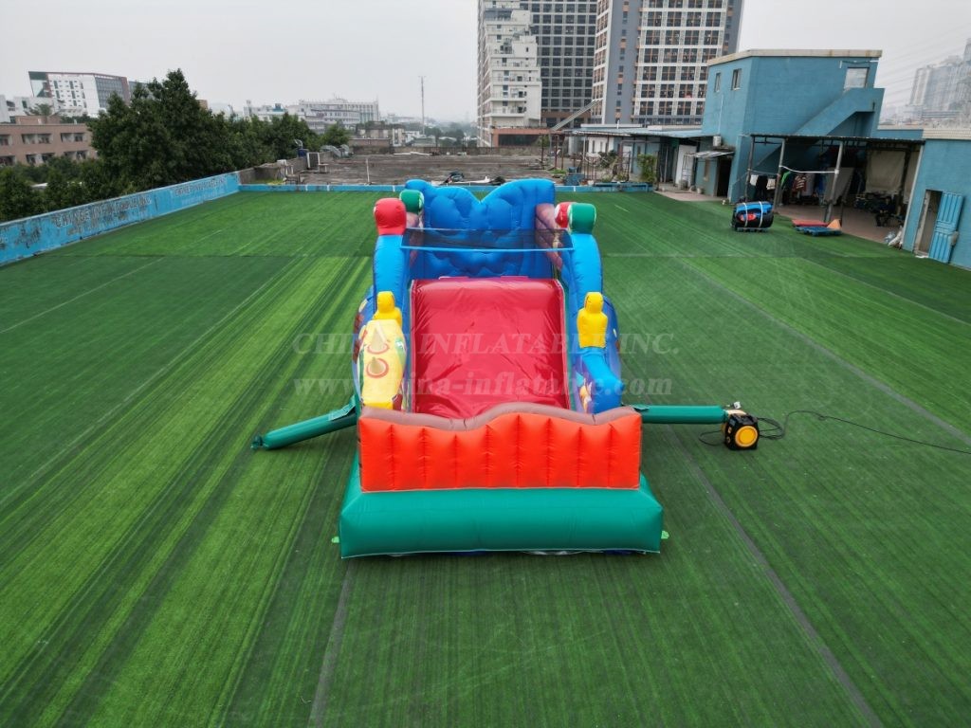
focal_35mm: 24
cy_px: 364
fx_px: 673
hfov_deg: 71.6
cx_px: 486
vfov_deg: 56.8
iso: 150
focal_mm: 6.72
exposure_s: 1/2000
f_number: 1.7
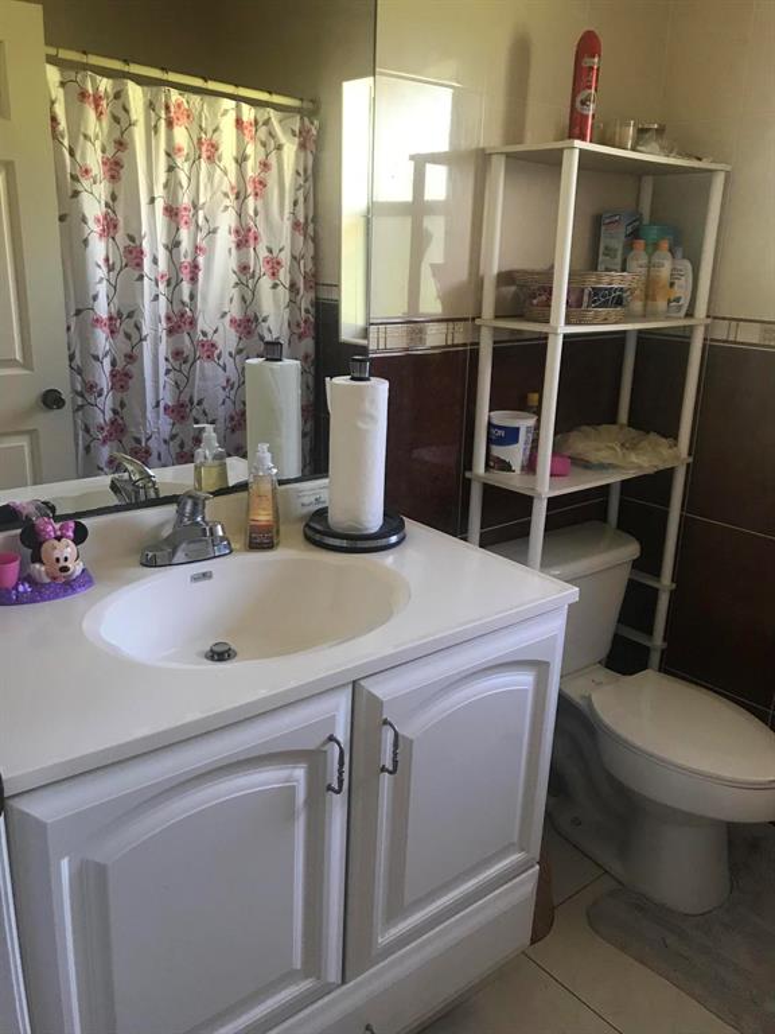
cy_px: 517
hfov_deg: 49.7
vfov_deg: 63.4
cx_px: 388
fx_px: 836
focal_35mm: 28
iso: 40
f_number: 1.8
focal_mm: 3.99
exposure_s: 1/17
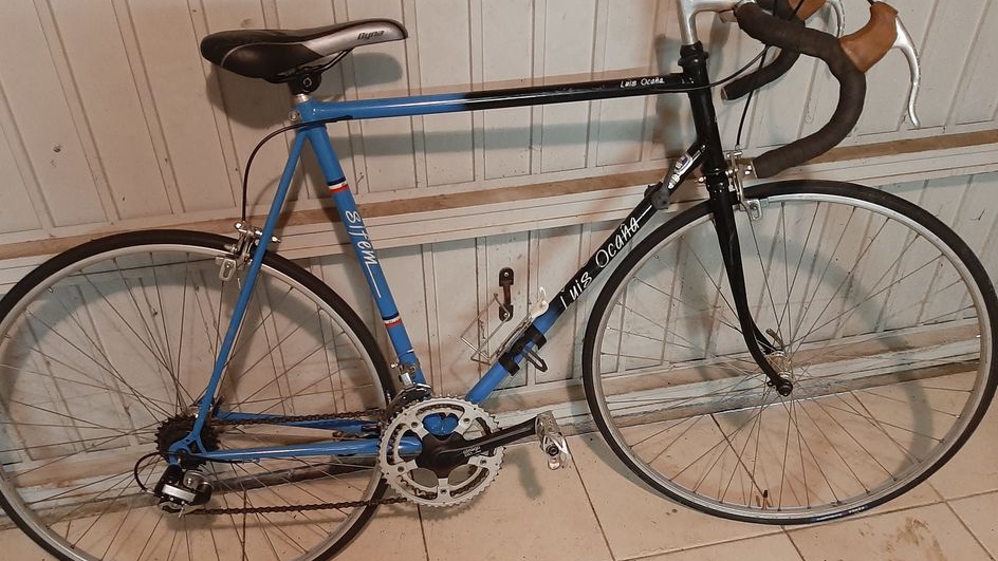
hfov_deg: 64.3
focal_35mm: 30
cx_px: 478
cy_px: 352
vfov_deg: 38.7
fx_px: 794
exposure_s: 1/25
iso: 400
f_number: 1.7
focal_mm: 3.93
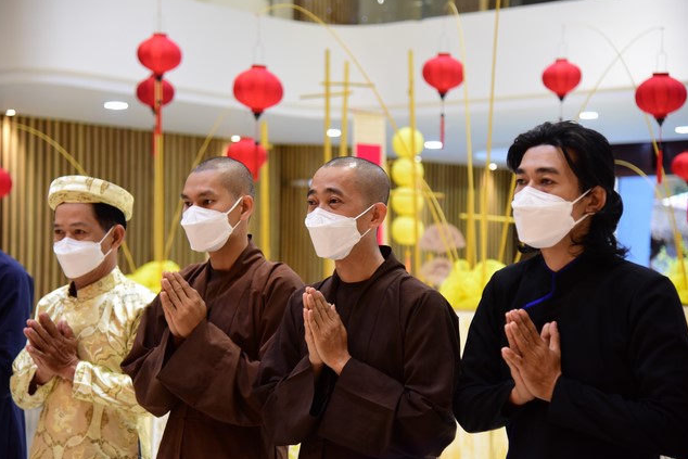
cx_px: 341
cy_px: 230
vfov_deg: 17.1
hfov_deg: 25.4
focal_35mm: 80
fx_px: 1529
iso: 2500
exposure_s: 1/125
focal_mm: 78
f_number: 4
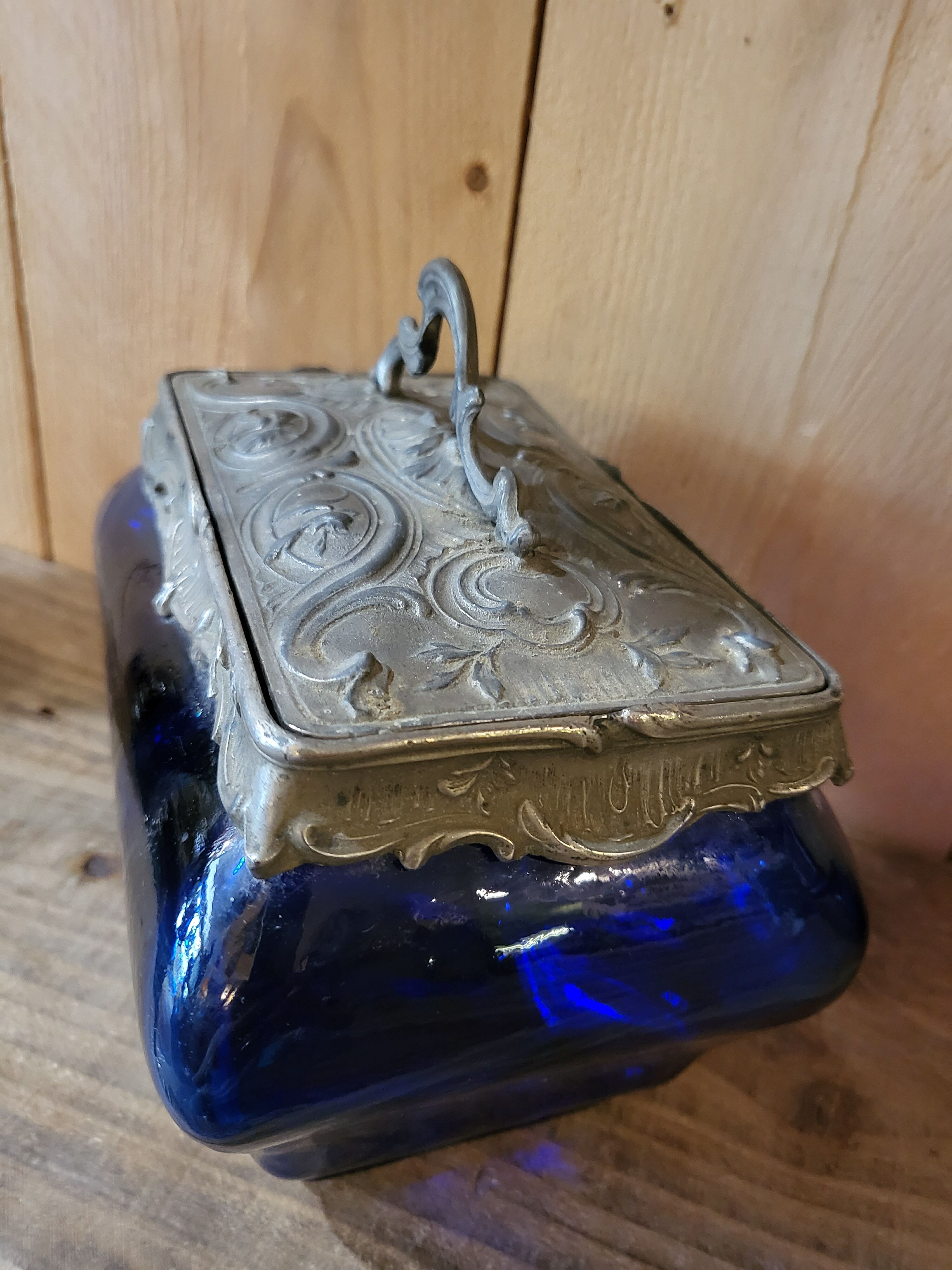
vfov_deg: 67.3
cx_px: 476
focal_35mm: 26
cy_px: 635
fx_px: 953
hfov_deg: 53.1
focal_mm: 4.25
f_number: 1.8
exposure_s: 1/50
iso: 800
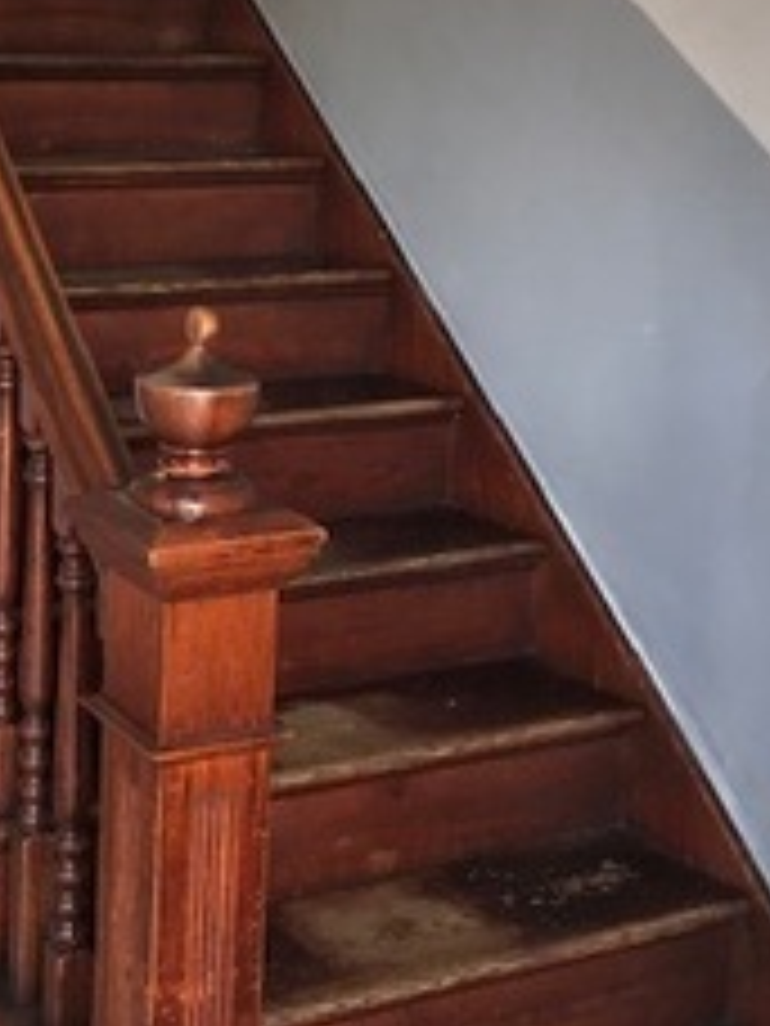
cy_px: 243
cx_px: 86
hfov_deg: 24.2
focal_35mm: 59
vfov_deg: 32.0
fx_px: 1750
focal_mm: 3.99
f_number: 1.8
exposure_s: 1/45
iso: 64
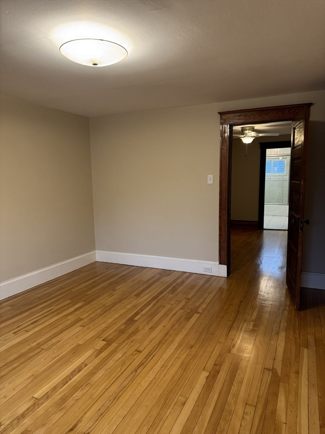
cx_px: 162
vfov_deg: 71.6
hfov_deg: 56.8
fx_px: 300
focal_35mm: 24
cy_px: 217
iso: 160
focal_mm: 6.76
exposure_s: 1/60
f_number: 1.78
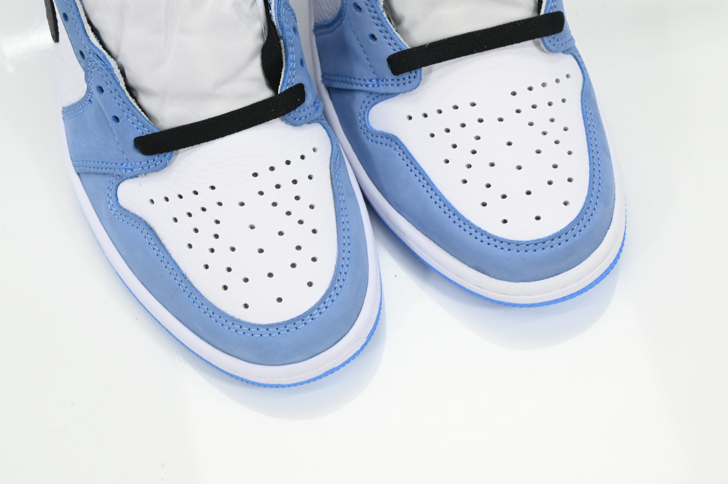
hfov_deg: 28.9
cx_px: 364
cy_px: 242
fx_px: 1415
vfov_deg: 19.4
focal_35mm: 70
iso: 100
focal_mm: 70
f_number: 13
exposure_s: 1/6
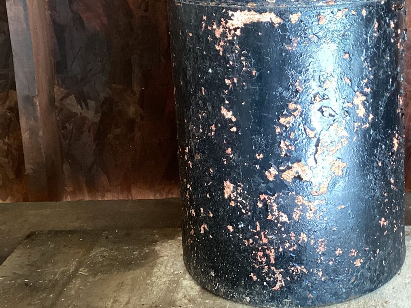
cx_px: 306
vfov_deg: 25.2
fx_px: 677
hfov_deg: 33.2
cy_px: 58
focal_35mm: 57
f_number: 2.4
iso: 200
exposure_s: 1/50
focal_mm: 3.3
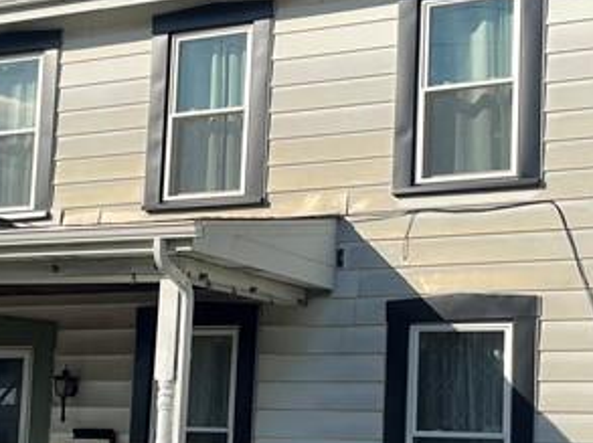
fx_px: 1557
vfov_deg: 16.2
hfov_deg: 21.5
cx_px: 194
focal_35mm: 91
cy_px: 299
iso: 32
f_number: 1.6
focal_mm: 4.2
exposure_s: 1/5814
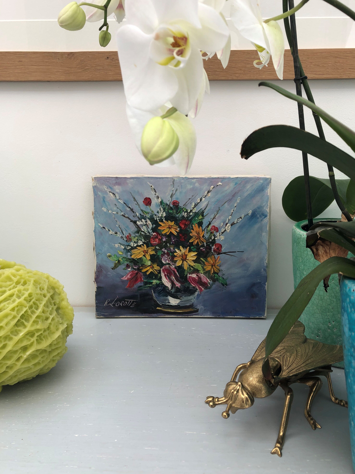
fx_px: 383
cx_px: 178
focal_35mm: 28
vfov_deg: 63.4
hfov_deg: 49.7
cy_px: 237
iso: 20
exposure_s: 1/199
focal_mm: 3.99
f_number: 1.8
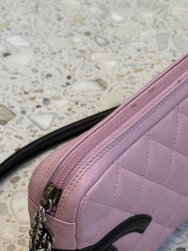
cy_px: 152
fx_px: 630
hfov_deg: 16.9
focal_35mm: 87
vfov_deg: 22.5
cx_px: 123
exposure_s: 1/121
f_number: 1.78
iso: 64
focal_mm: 6.76
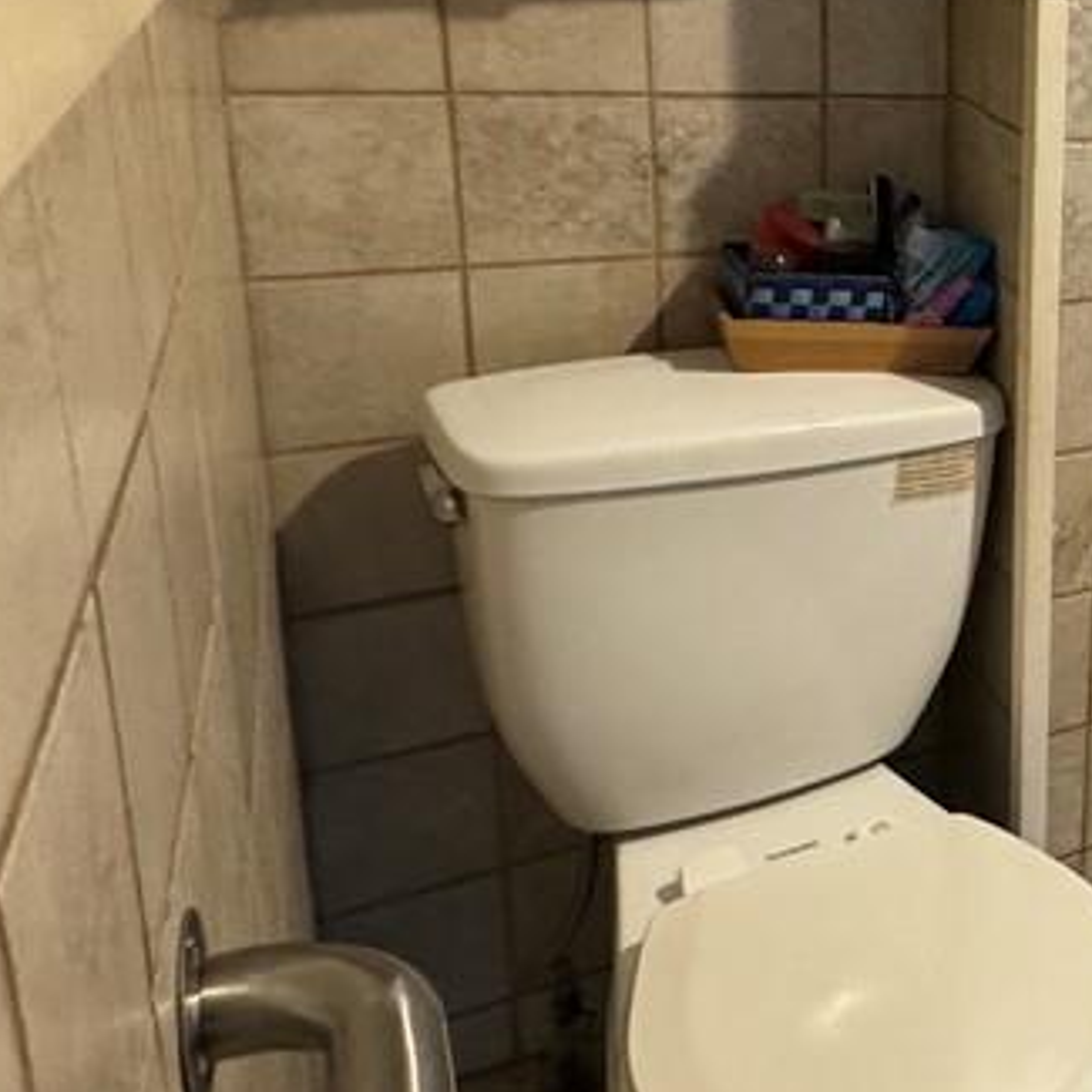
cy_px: 276
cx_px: 1404
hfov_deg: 32.6
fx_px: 1392
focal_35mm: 39
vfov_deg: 41.6
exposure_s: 1/60
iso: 640
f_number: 2.2
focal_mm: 2.22
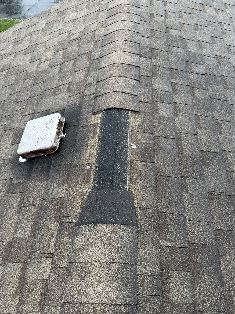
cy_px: 158
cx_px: 122
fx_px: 226
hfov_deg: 54.9
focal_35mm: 25
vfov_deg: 69.4
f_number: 1.78
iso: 64
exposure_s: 1/260
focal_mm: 6.76
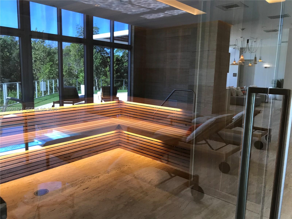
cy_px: 110
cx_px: 146
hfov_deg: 63.4
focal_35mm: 28
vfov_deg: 49.7
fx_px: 236
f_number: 1.8
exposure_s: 1/30
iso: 40
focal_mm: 3.99
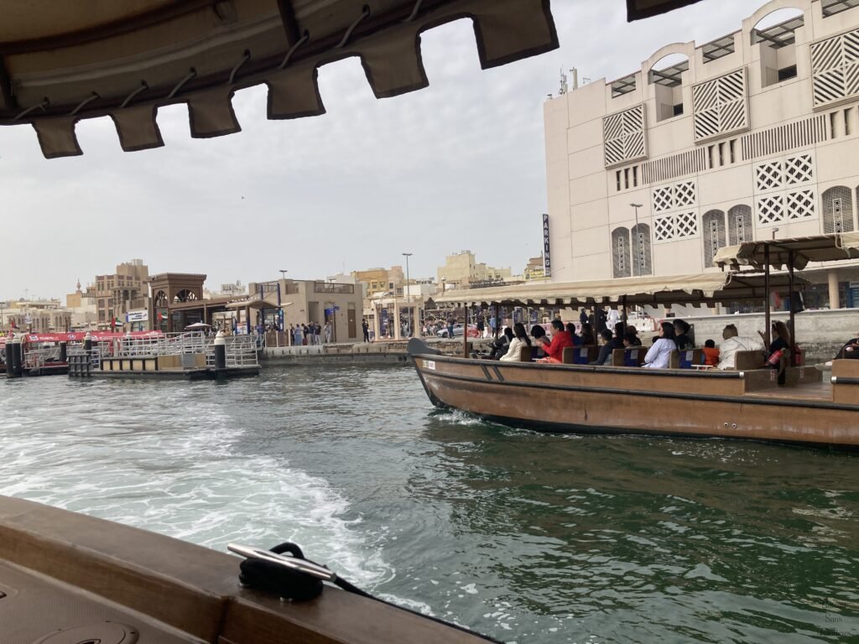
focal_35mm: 28
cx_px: 430
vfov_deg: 49.7
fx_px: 695
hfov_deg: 63.4
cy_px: 322
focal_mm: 3.99
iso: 20
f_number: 1.8
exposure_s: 1/2525
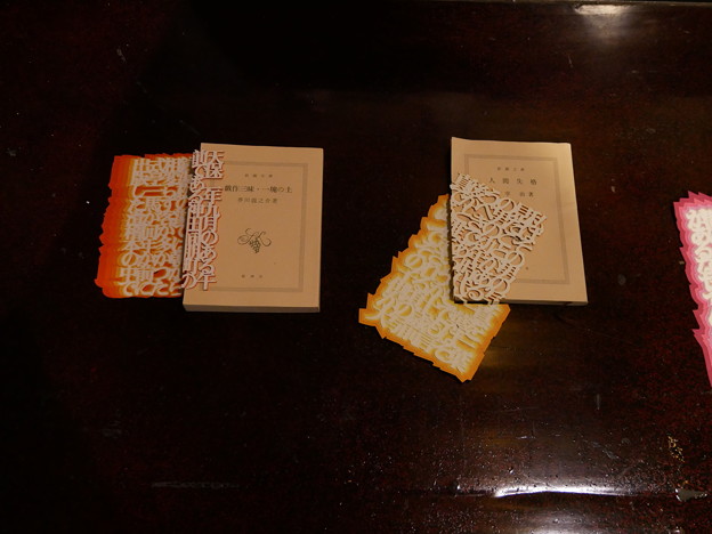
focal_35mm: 36
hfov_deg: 51.4
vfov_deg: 39.7
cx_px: 356
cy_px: 267
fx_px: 740
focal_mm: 18
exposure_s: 1/30
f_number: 4.3
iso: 3200
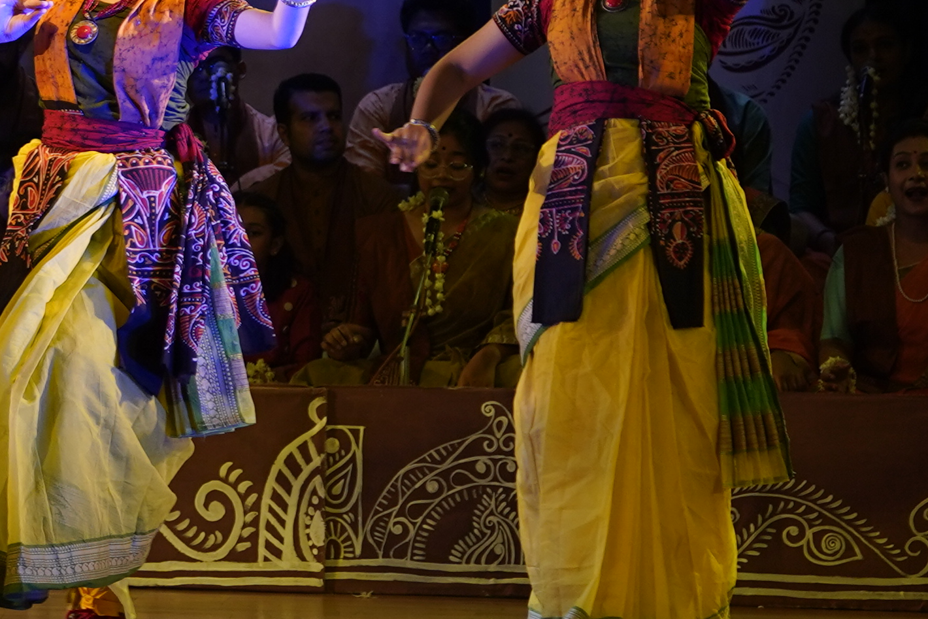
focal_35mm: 194
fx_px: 5001
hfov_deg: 10.4
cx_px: -310
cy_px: 60
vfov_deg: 7.1
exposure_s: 1/200
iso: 400
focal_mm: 47.2
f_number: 2.8
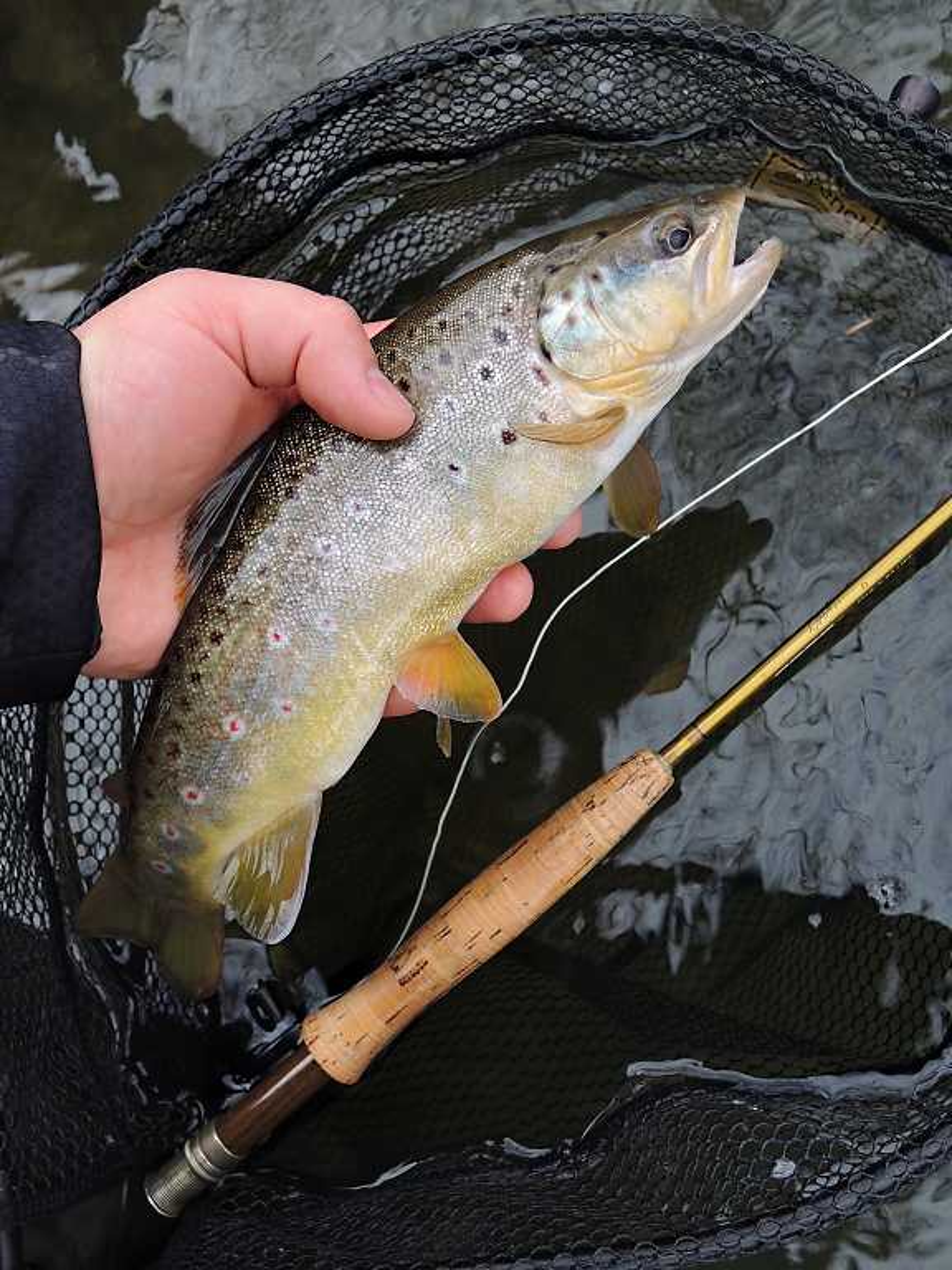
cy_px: 635
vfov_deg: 58.4
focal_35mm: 31
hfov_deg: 45.4
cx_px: 476
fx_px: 1137
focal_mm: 5.5
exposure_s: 1/80
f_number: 3
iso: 100
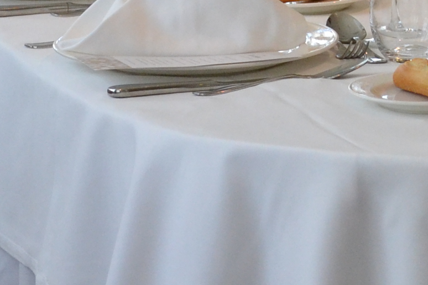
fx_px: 3982
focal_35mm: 335
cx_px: 541
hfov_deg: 6.1
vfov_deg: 4.1
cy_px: -156
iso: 1600
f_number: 4
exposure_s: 1/250
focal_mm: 50
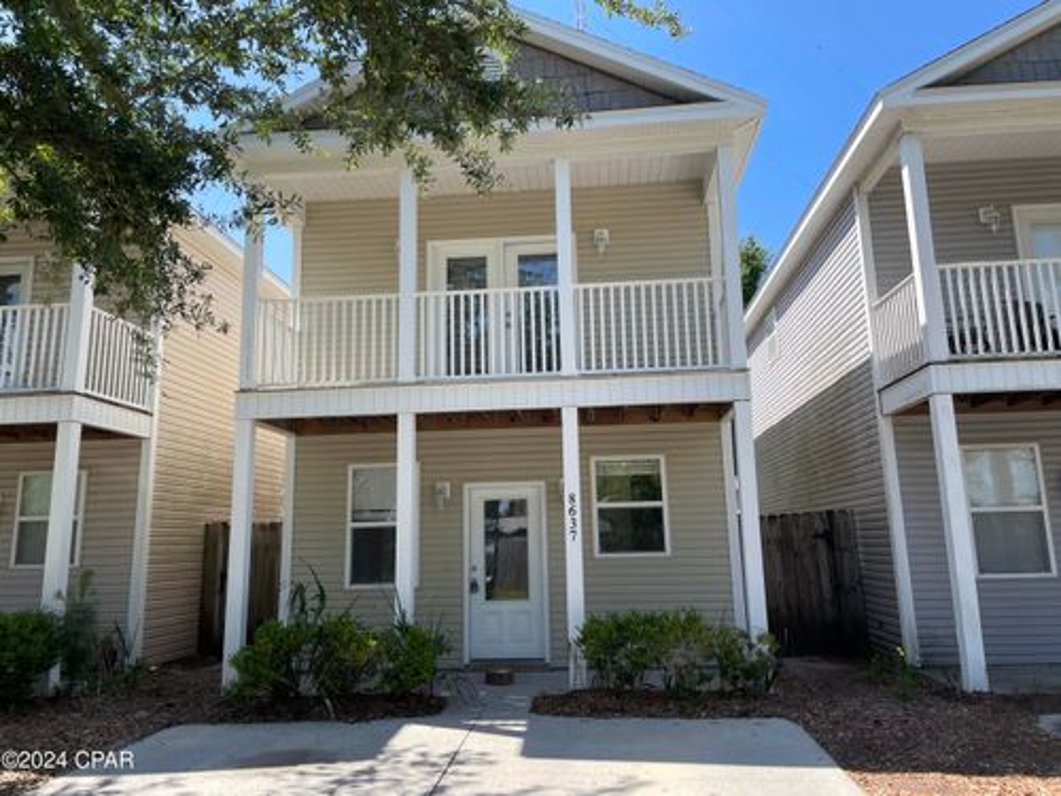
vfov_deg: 53.1
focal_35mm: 26
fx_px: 797
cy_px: 398
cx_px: 530
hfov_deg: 67.3
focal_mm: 4.2
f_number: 1.6
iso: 32
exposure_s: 1/1366
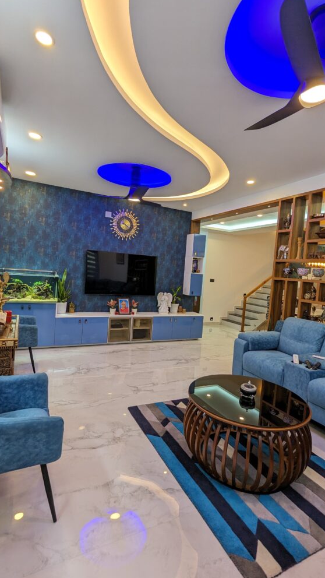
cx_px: 163
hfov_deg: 61.0
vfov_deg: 92.7
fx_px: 276
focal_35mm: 18
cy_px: 291
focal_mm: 2.35
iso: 87
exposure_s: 1/100
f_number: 2.2
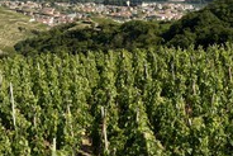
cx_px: 33
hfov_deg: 26.9
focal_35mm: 73
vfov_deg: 18.6
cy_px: 42
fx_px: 473
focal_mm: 32
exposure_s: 1/200
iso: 200
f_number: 13
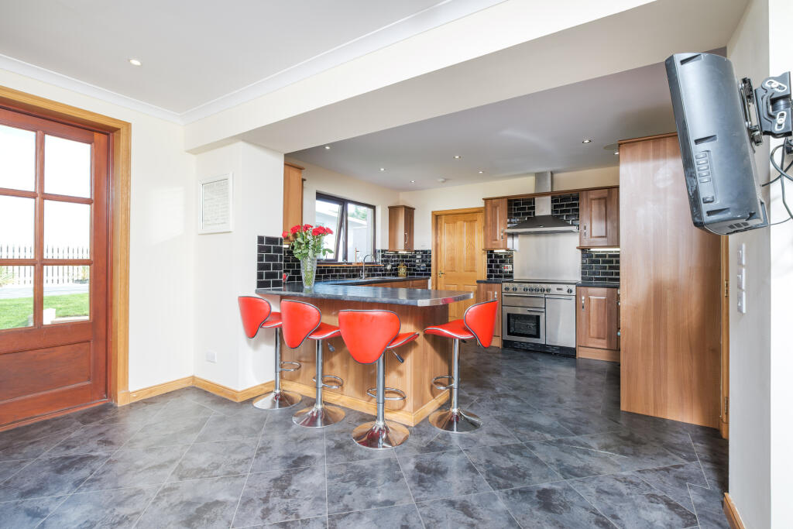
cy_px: 264
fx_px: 330
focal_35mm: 15
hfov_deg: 100.4
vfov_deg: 77.3
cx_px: 396
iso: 400
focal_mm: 10
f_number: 6.4
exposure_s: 1/80
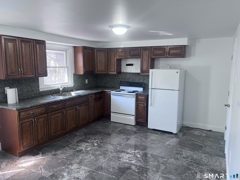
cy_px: 90
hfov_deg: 67.3
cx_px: 120
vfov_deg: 53.1
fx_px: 180
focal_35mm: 26
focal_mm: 5.7
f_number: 1.5
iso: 125
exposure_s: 1/120
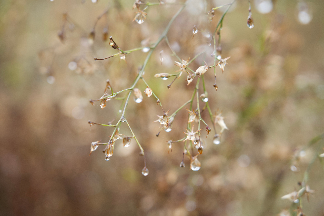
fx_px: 945
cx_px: 162
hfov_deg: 19.5
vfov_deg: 13.0
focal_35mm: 105
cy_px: 108
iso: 1250
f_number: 4.5
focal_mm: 105
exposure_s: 1/20
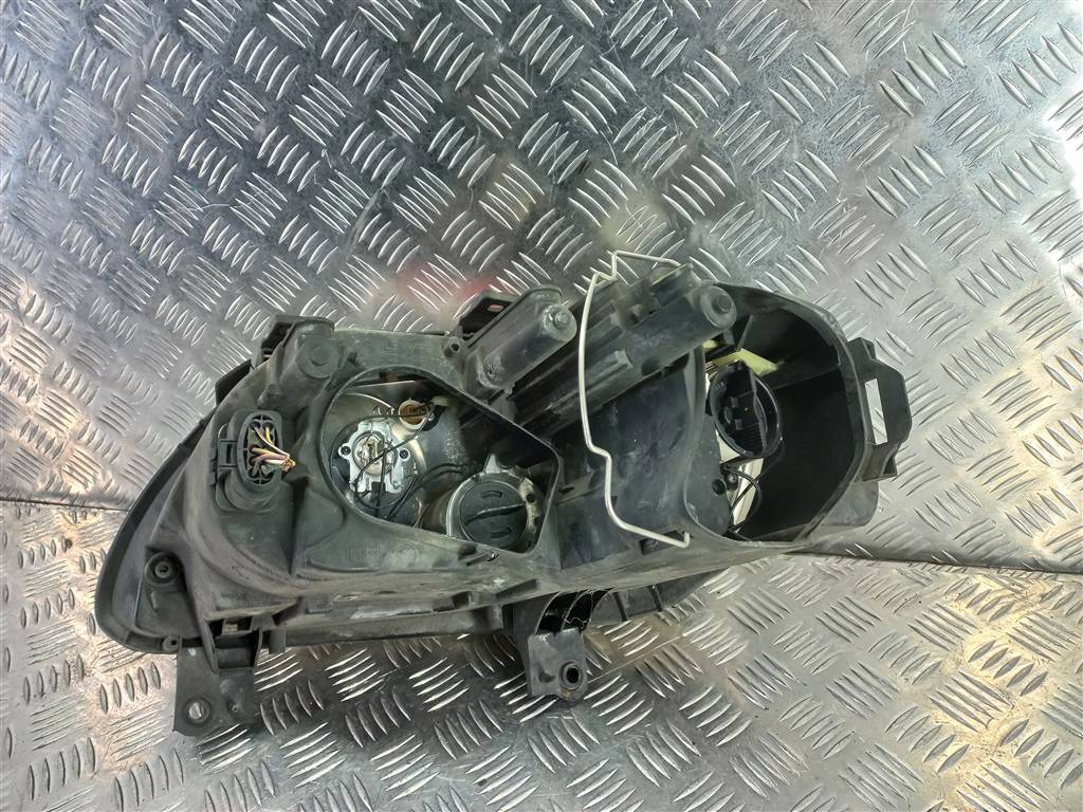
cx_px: 542
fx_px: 782
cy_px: 406
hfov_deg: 69.4
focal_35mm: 25
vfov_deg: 54.9
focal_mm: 4.6
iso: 100
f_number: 1.8
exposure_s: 1/50
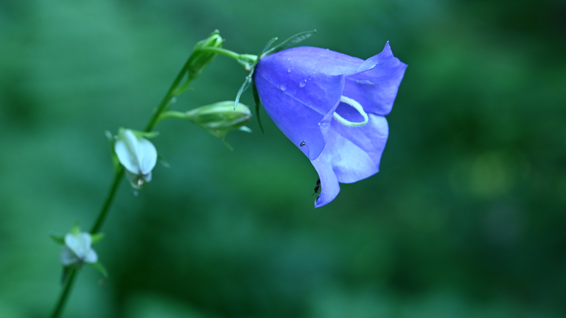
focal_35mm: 169
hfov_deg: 12.7
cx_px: 324
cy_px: 104
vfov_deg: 7.2
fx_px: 2536
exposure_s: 1/100
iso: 800
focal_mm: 120
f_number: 9
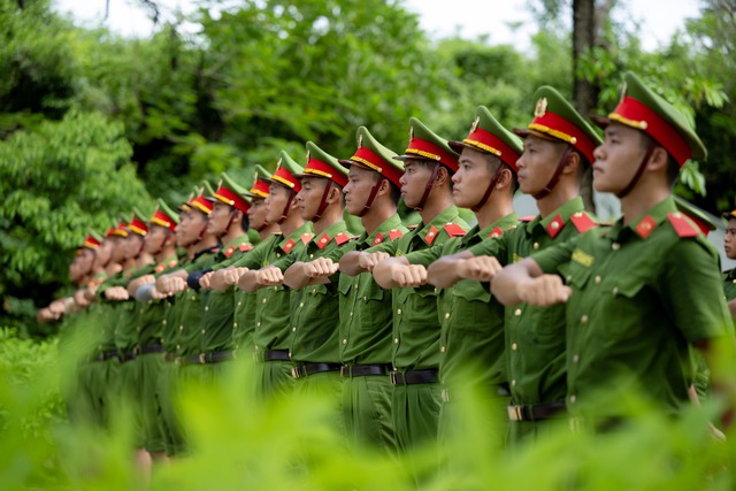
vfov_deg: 11.9
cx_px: 368
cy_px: 246
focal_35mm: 115
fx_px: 2351
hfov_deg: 17.8
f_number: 3.2
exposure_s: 1/400
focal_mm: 115
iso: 125
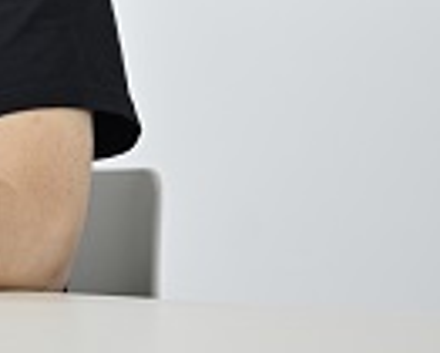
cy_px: -160
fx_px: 5591
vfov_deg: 3.6
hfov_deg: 4.5
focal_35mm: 429
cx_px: -353
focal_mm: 120
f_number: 3.2
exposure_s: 1/160
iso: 100
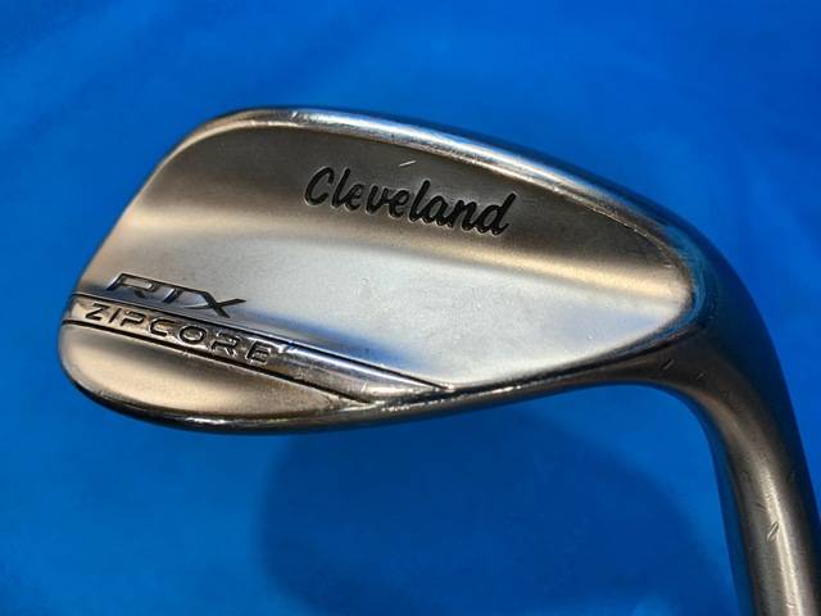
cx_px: 410
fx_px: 617
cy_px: 308
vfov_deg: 53.1
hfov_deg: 67.3
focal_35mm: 26
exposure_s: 1/120
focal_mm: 4.25
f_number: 1.8
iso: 80
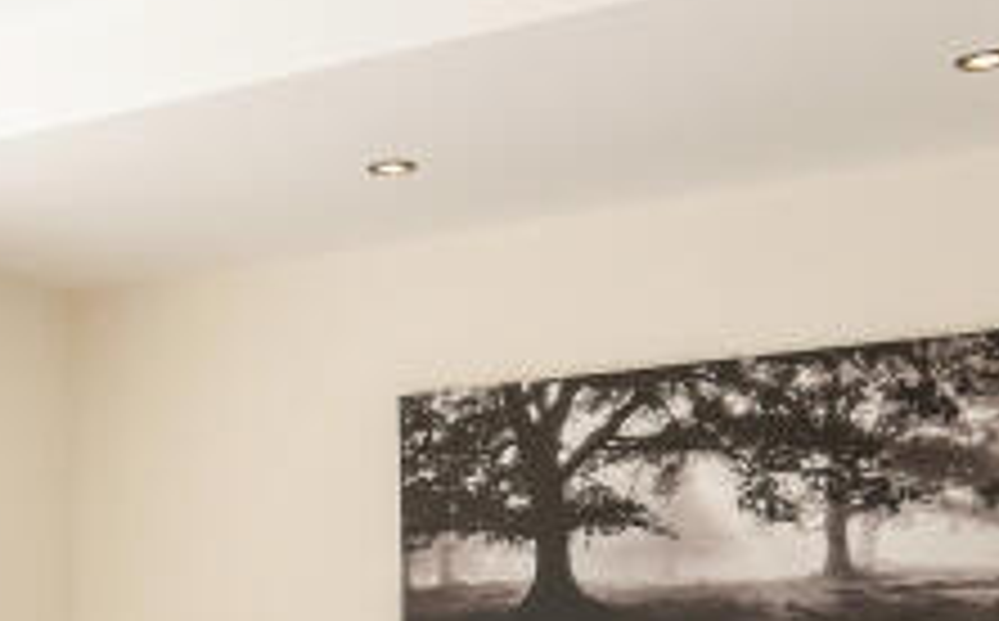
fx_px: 1794
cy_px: 675
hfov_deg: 30.4
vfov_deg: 18.9
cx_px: 216
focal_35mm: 66
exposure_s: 1/160
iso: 400
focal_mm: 14
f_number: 8
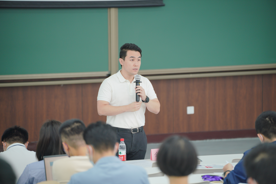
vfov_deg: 8.6
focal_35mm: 159
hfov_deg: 12.9
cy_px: 92
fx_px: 1219
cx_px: 138
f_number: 2.8
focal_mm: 159
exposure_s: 1/160
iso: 500
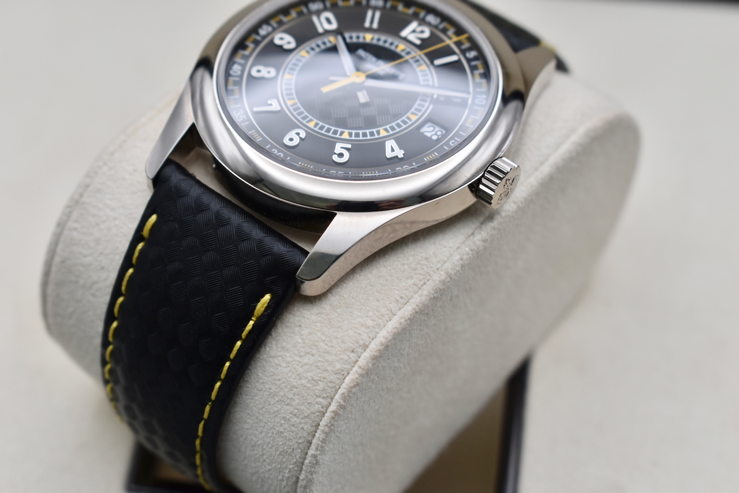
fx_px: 1478
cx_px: 370
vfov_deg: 18.9
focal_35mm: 72
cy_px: 246
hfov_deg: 28.1
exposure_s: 1/125
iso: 400
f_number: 7.1
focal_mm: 48
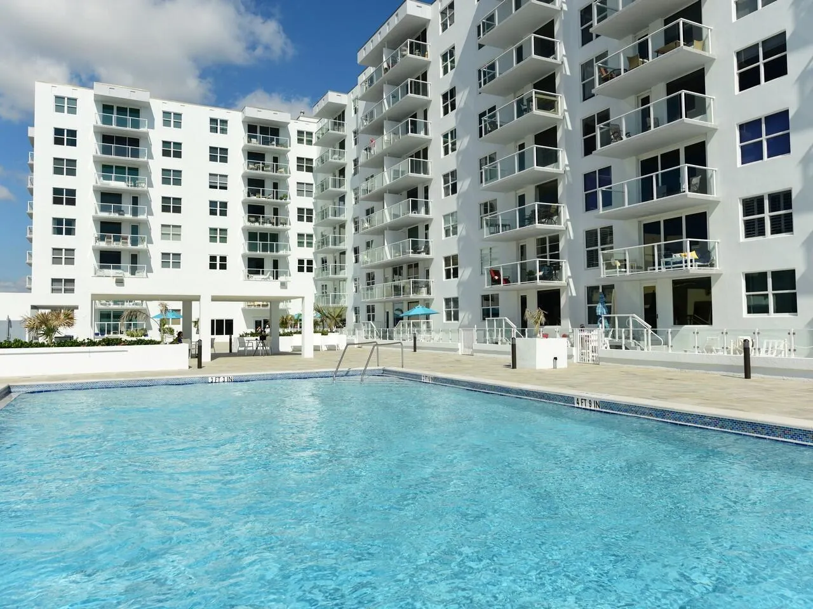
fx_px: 564
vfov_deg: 56.8
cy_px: 304
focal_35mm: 24
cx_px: 406
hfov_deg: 71.6
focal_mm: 24
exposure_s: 1/2000
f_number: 5.6
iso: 200
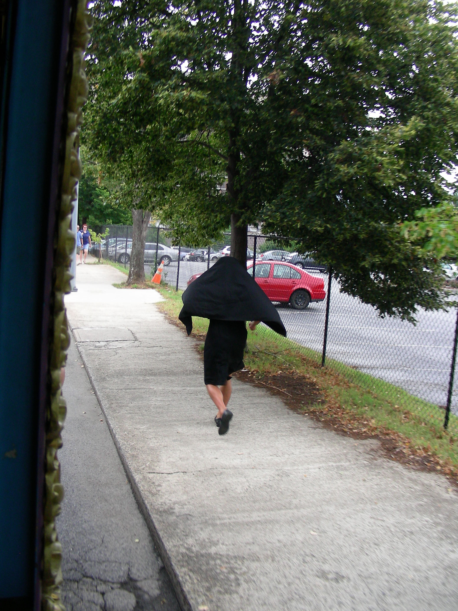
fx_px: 670
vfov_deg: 49.0
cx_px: 229
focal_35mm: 38
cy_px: 306
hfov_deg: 37.7
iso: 50
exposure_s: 1/59.7
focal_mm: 6.3
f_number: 3.5
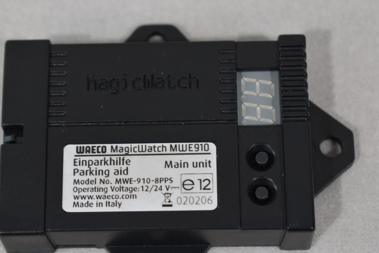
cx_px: 157
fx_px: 1091
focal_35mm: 104
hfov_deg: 19.7
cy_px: 156
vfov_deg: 13.2
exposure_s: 1/60
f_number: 5.6
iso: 400
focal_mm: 55
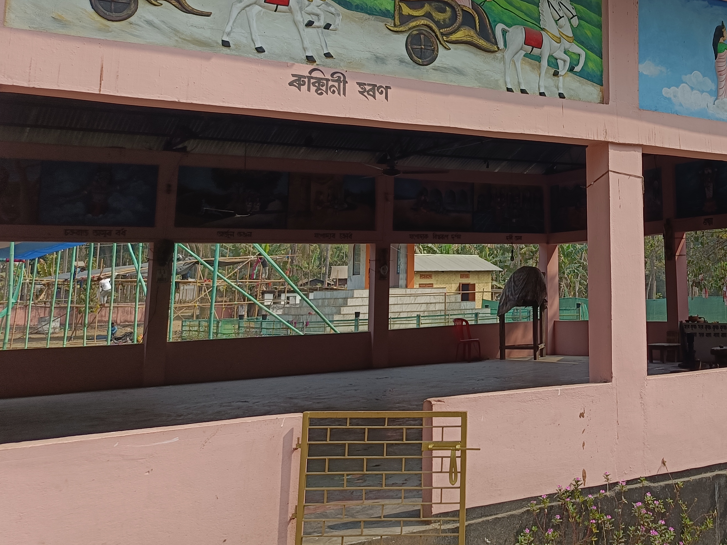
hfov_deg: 40.4
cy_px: 102
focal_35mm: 44
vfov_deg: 31.9
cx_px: 626
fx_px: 924
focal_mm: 4.7
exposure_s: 1/739
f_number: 1.7
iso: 64
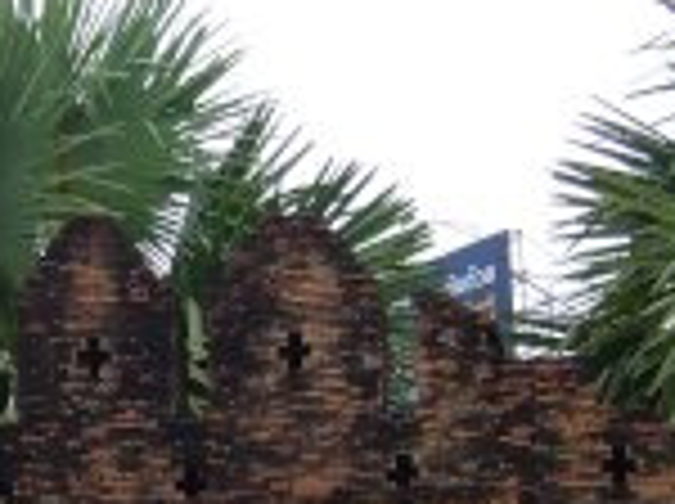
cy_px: 482
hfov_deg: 12.6
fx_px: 2998
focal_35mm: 154
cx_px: -54
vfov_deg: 9.6
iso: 100
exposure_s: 1/160
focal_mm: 6
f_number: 2.9
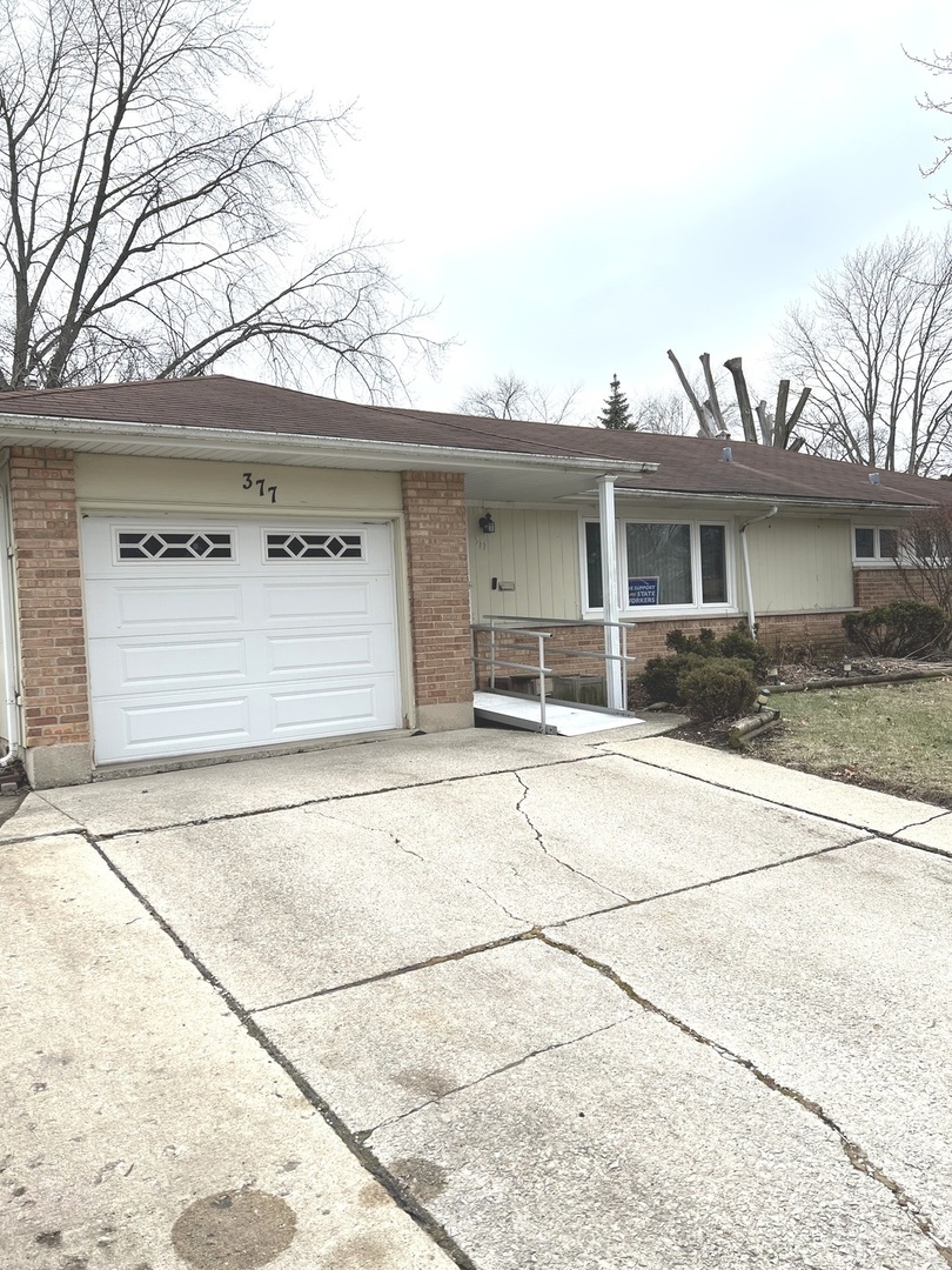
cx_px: 476
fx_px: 953
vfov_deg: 67.3
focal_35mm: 26
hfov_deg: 53.1
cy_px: 635
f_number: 1.5
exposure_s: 1/3165
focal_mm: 5.7
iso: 50
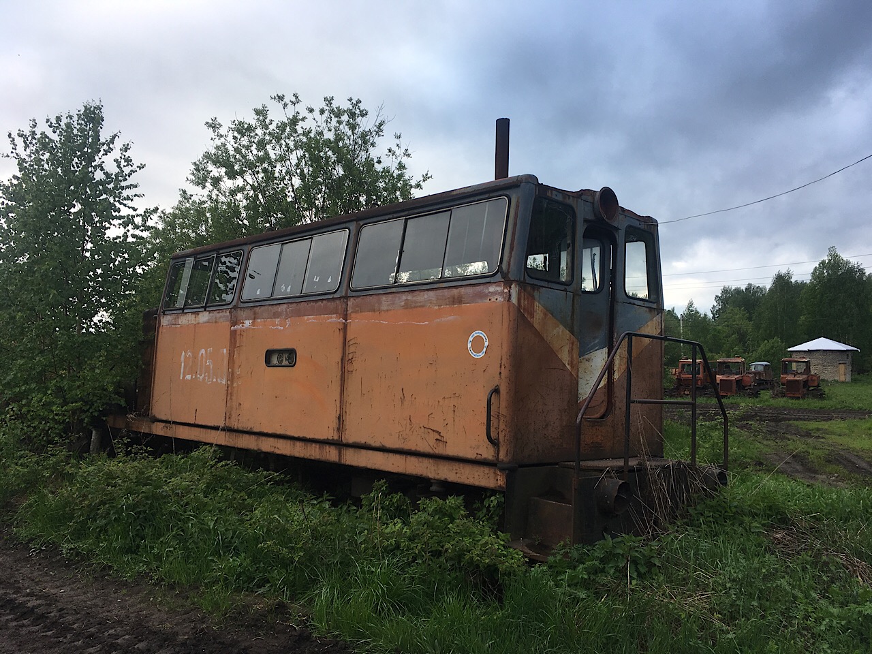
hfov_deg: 61.7
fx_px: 731
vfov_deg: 48.2
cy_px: 327
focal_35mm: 29
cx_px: 436
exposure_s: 1/625
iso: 25
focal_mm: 4.15
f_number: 2.2
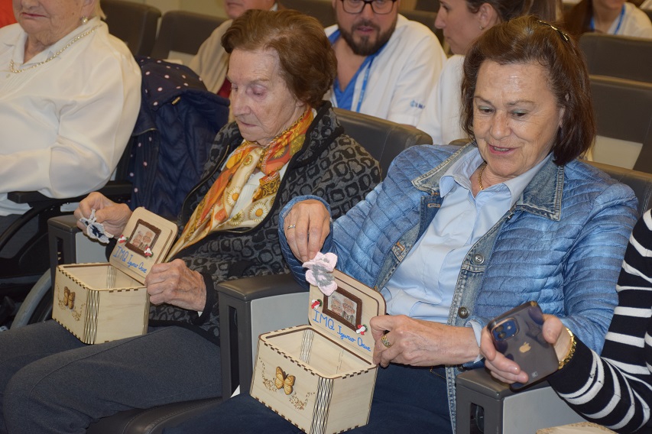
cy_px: 217
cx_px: 326
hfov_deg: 28.1
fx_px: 1303
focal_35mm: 72
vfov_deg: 18.9
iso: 1000
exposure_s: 1/60
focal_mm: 48
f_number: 4.5
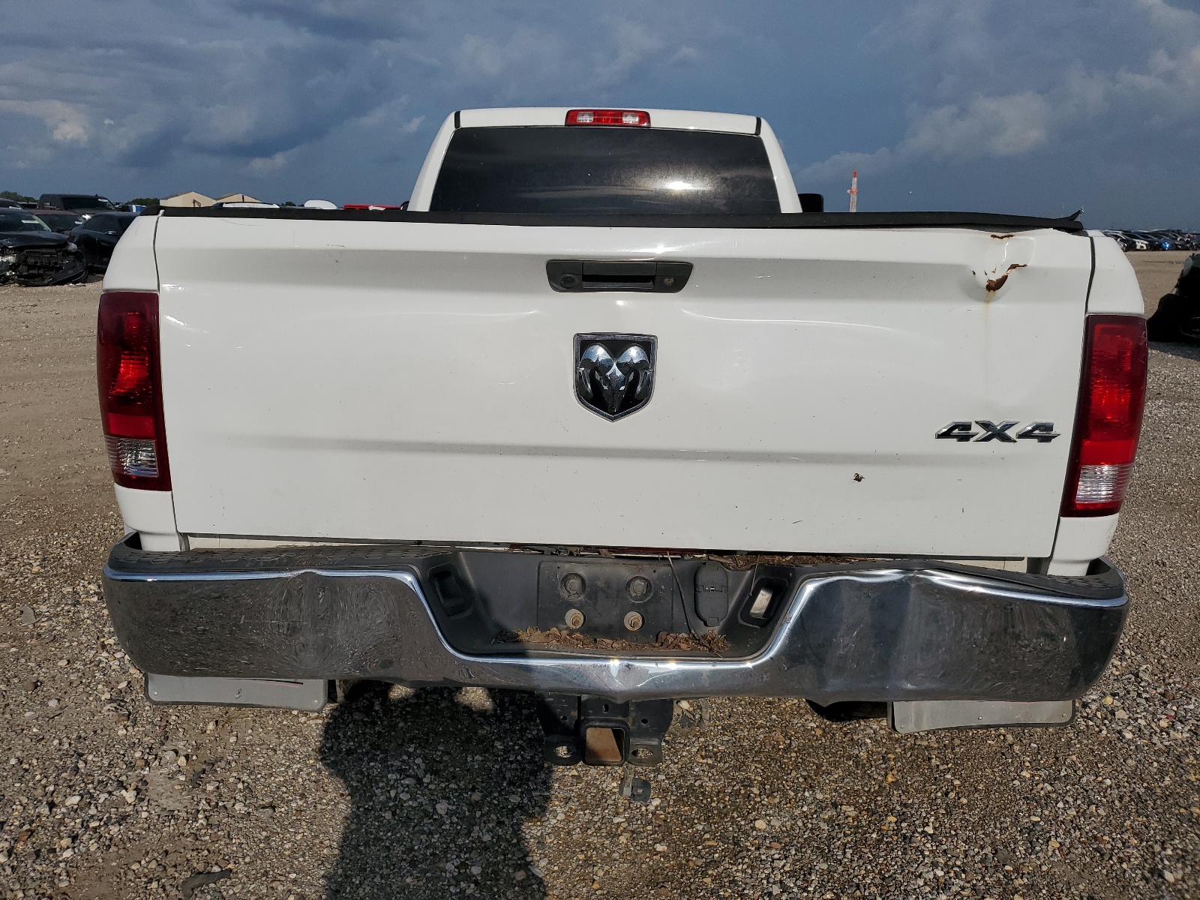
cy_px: 450
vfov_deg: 53.1
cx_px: 600
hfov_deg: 67.3
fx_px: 901
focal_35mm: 26
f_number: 1.5
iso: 51
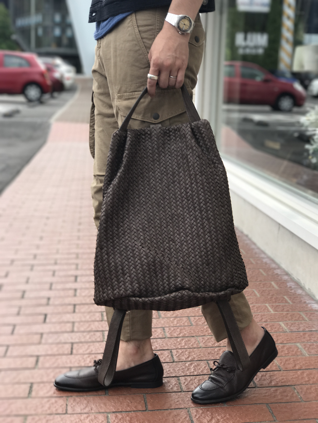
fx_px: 698
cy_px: 212
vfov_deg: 33.8
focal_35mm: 57
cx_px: 159
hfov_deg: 25.7
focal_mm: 6.6
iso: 20
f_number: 2.8
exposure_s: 1/209
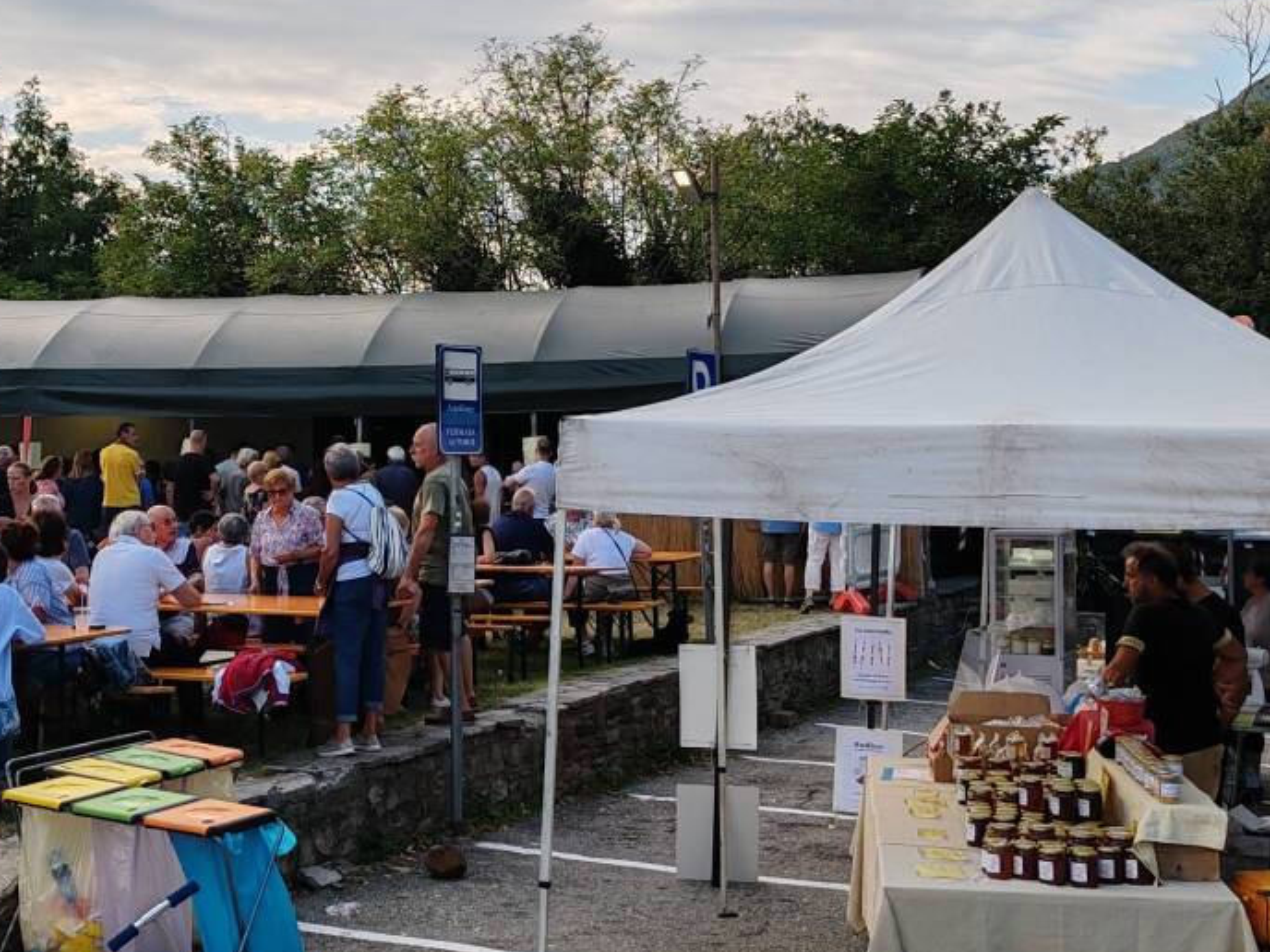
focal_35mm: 61
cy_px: 360
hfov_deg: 31.4
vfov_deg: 24.0
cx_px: 415
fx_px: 2238
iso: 50
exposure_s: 1/260
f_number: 1.9
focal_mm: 6.12
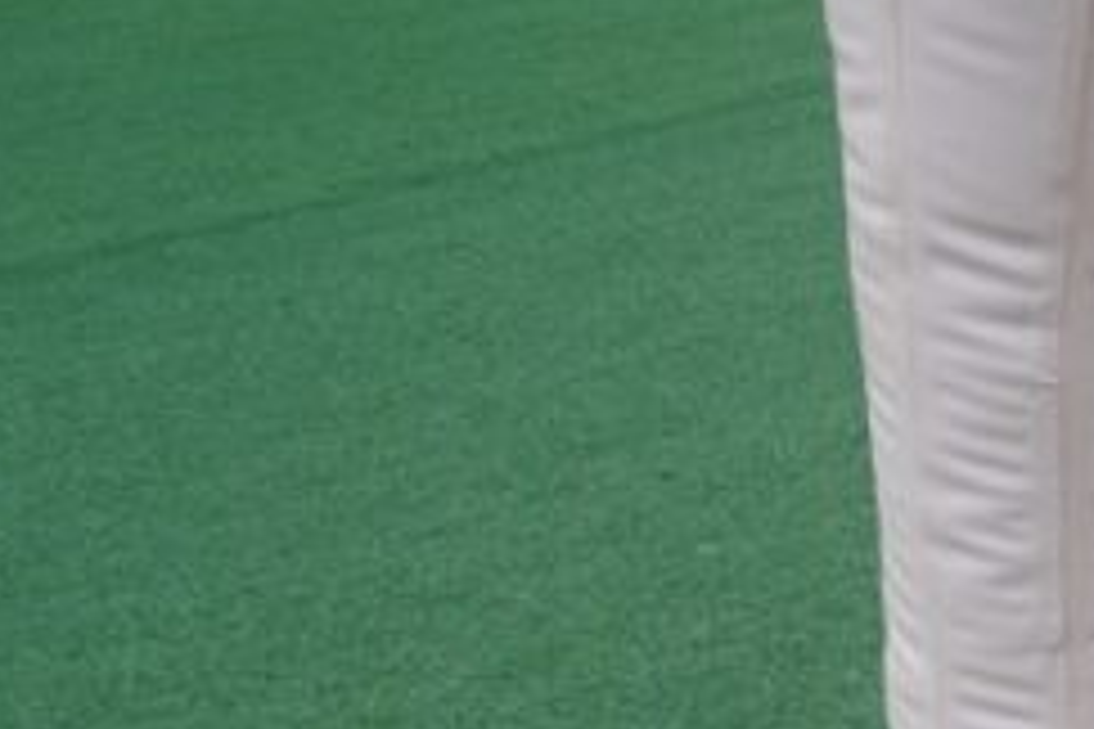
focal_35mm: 101
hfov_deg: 16.2
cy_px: 1343
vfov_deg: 12.3
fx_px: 3069
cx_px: 2102
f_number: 4.5
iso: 100
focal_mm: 16
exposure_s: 1/200
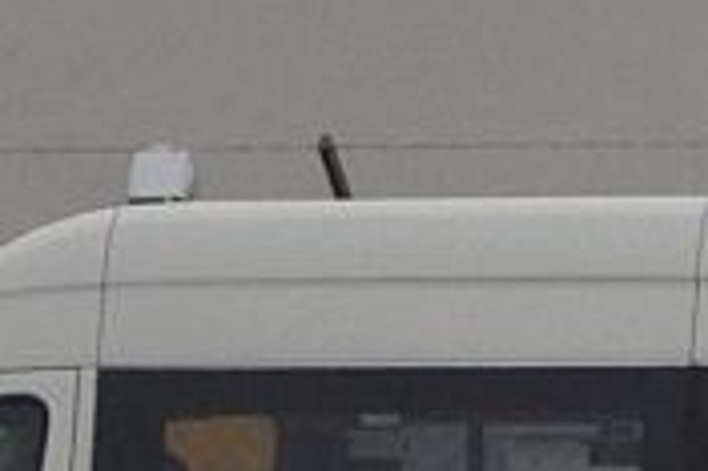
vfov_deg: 1.2
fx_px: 21770
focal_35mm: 1108
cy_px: 467
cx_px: 2492
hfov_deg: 1.8
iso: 1400
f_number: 5.6
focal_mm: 92
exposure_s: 1/500
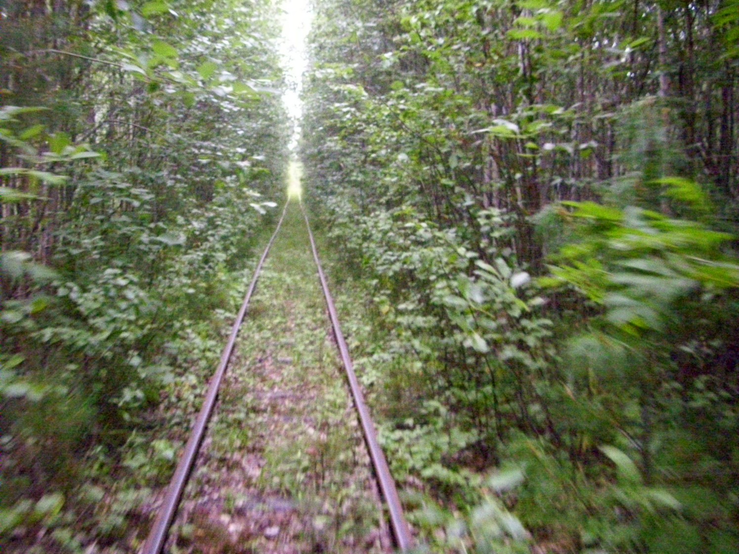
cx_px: 370
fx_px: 726
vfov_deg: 41.8
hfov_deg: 54.0
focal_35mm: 34
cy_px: 277
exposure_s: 1/125
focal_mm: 5.7
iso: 1250
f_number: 2.9
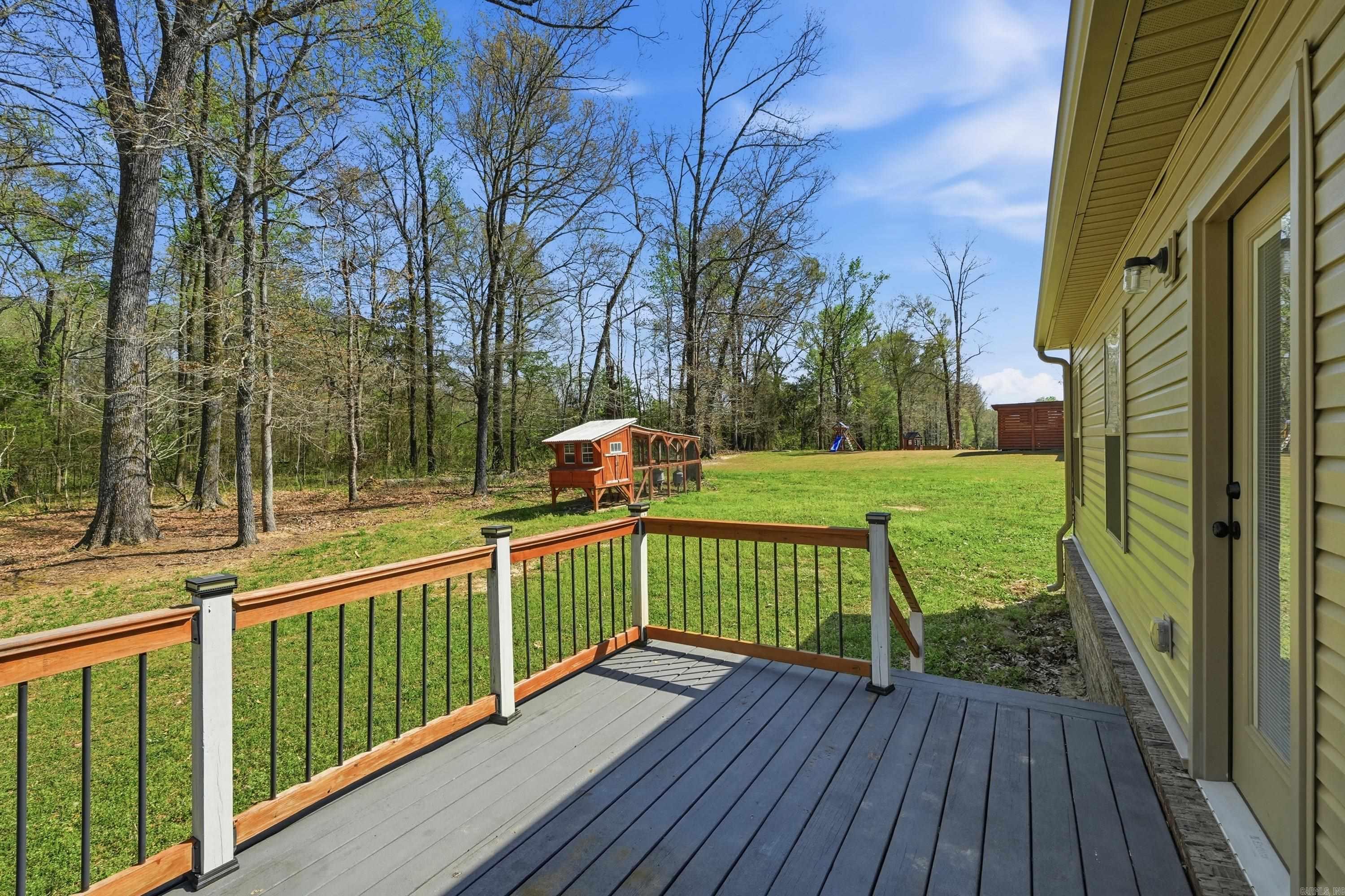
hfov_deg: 100.4
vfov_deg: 77.3
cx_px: 672
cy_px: 448
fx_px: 560
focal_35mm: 15
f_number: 9
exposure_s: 1/2000
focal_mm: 10
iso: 320
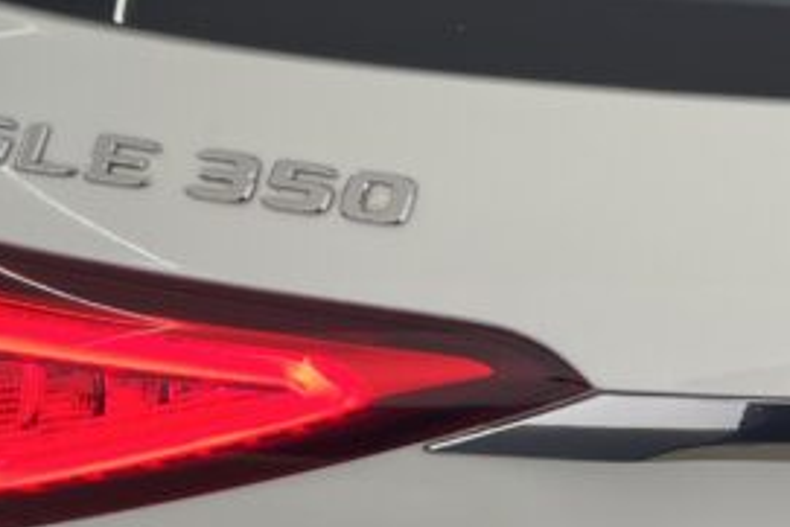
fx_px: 2239
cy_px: 41
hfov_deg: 18.1
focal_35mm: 102
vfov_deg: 13.3
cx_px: 1143
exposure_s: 1/100
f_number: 1.5
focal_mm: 5.7
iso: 50
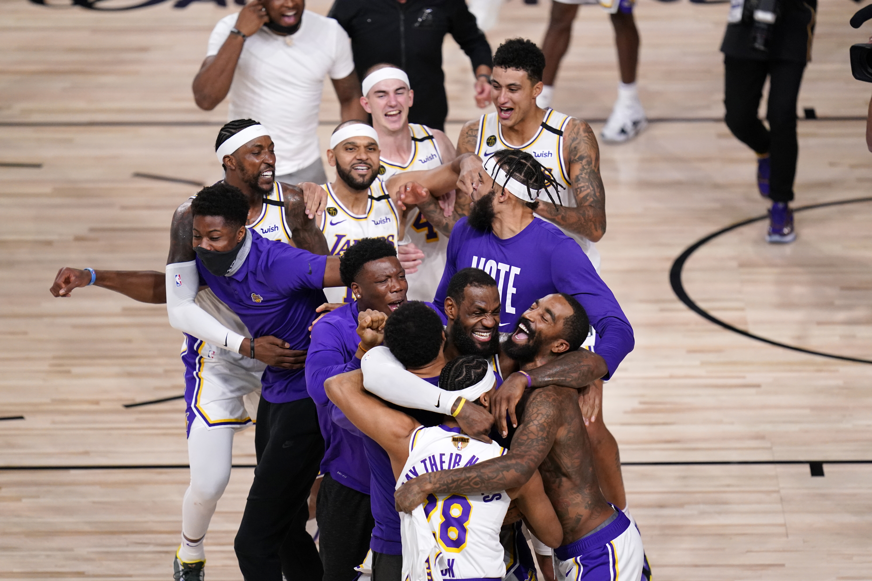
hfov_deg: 5.2
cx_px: 436
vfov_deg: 3.4
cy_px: 290
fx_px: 9688
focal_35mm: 400
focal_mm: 400
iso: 4000
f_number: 2.8
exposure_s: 1/2000
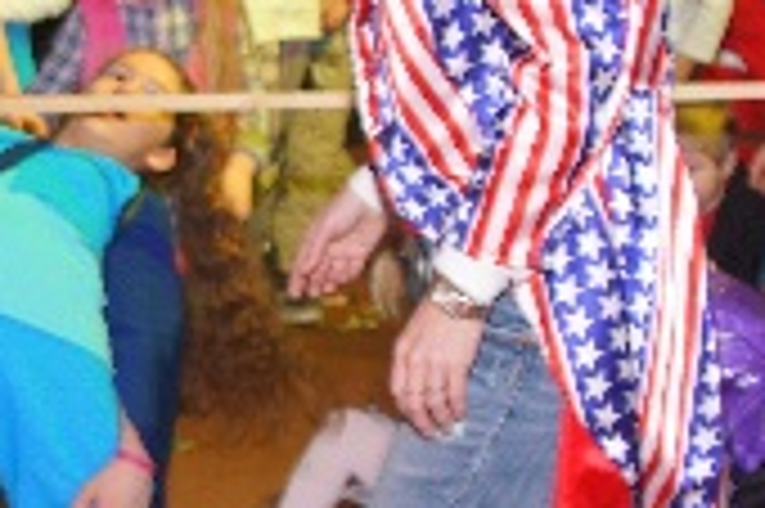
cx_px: -27
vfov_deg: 12.9
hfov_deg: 18.7
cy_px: 166
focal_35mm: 106
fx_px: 2250
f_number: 3.5
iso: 640
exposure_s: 1/125
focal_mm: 20
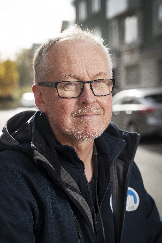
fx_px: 472
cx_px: 81
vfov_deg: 28.8
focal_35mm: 70
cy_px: 122
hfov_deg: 19.5
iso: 400
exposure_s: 1/1600
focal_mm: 70
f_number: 4.5
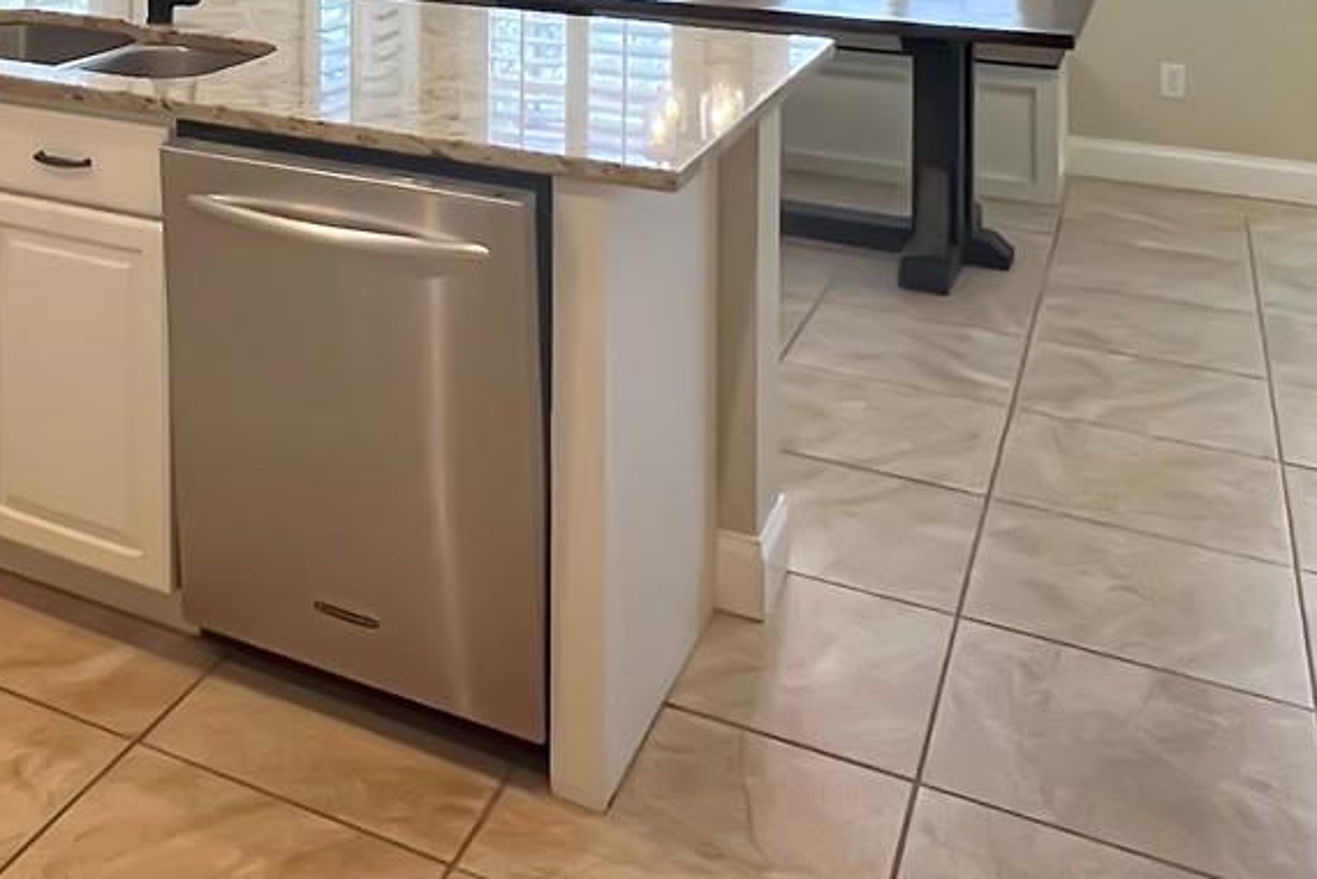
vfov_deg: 32.2
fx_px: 1391
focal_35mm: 38
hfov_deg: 46.9
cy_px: -9
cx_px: 194
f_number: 1.8
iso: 125
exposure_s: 1/120
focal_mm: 1.57
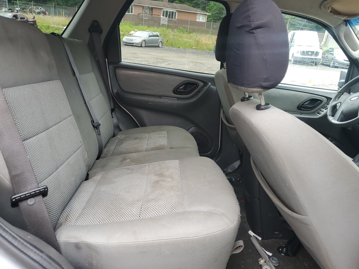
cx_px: 180
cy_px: 134
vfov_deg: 53.1
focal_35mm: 26
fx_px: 270
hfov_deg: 67.3
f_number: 1.5
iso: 50
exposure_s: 1/128
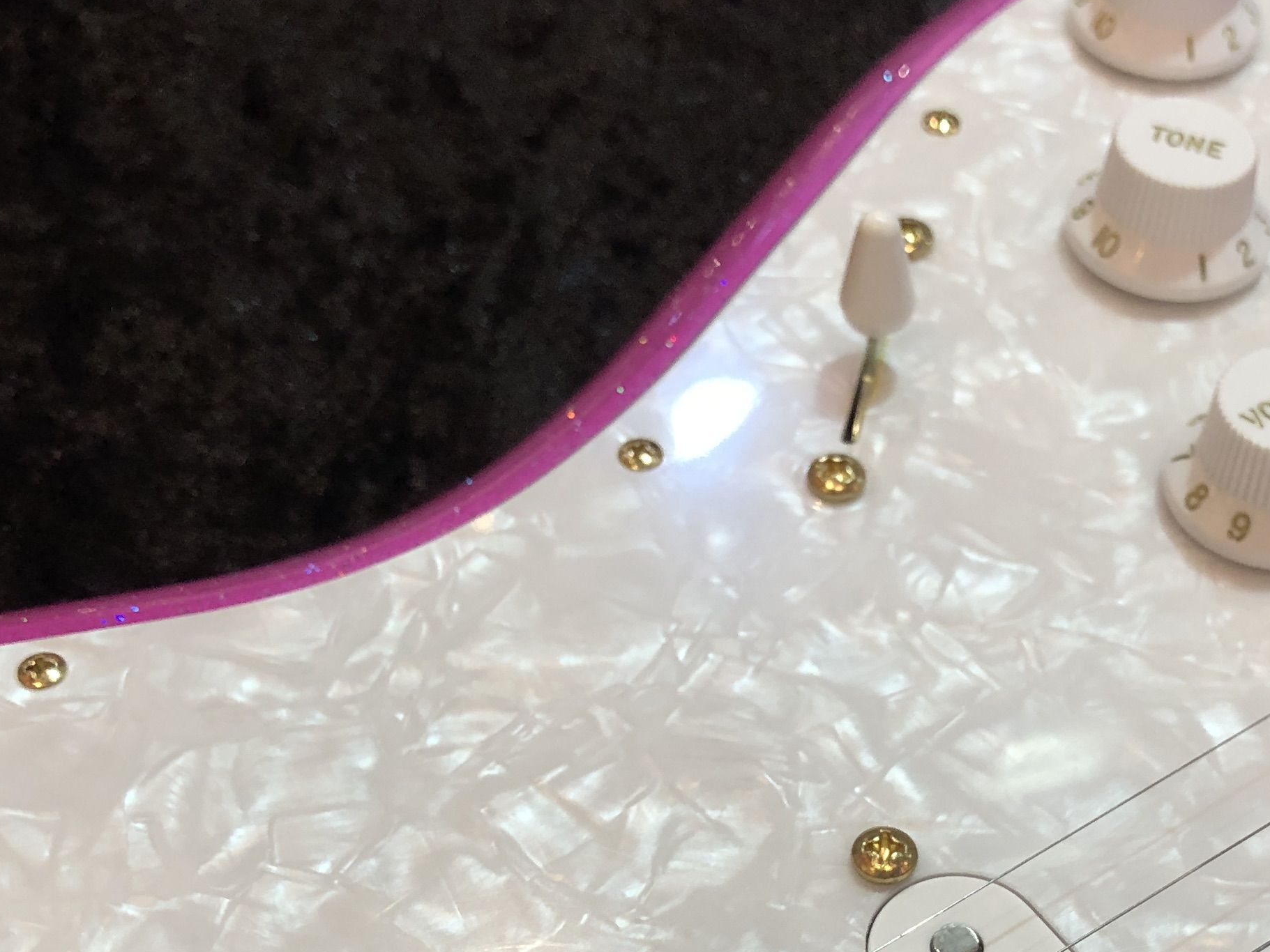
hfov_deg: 30.7
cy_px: 939
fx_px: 2275
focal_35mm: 62
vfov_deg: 22.8
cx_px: 932
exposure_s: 1/30
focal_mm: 3.99
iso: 25
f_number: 1.8
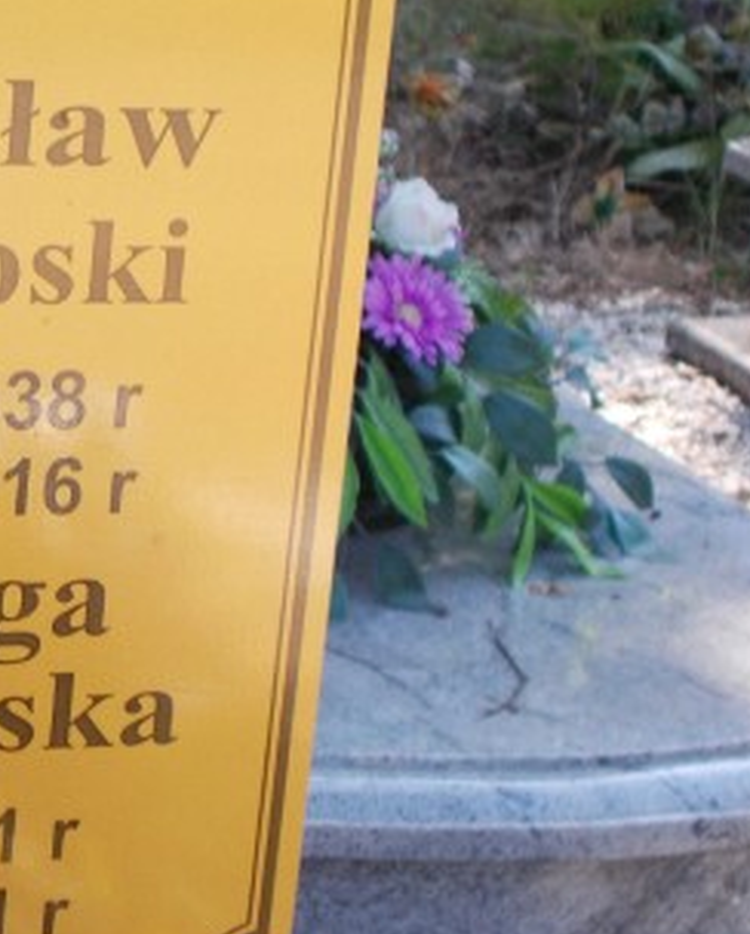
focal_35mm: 119
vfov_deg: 16.1
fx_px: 3295
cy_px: 378
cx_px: -163
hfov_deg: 12.7
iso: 80
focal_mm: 10.3
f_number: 4.9
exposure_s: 1/60
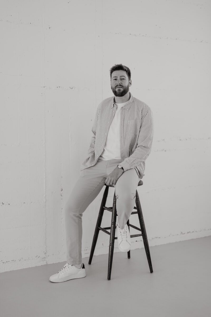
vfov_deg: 39.6
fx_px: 440
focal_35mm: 50
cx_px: 106
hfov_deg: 27.0
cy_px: 158
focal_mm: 50
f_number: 1.3
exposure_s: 1/800
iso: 100
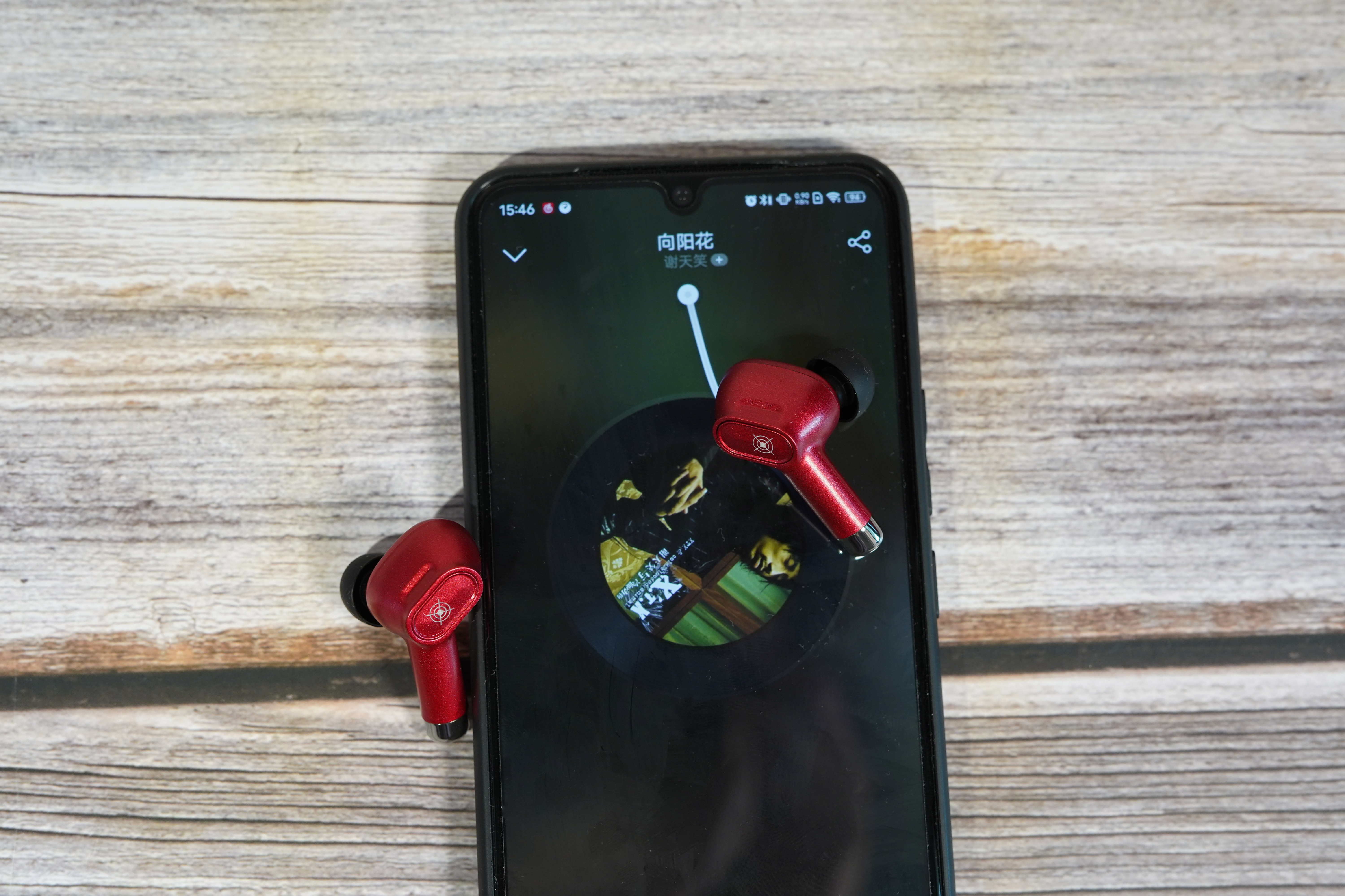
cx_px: 672
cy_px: 448
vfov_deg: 27.0
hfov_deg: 39.6
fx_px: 1868
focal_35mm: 50
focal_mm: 50
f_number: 6.3
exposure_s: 1/50
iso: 800
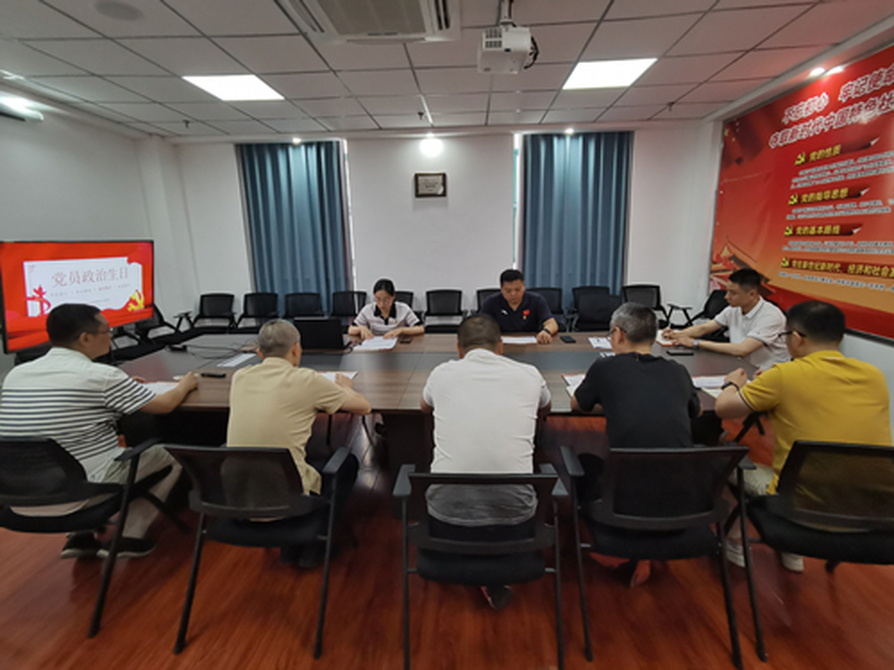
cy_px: 335
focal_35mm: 17
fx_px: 439
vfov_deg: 74.7
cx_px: 447
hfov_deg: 91.0
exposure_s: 1/50
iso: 400
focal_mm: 2.26
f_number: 2.2
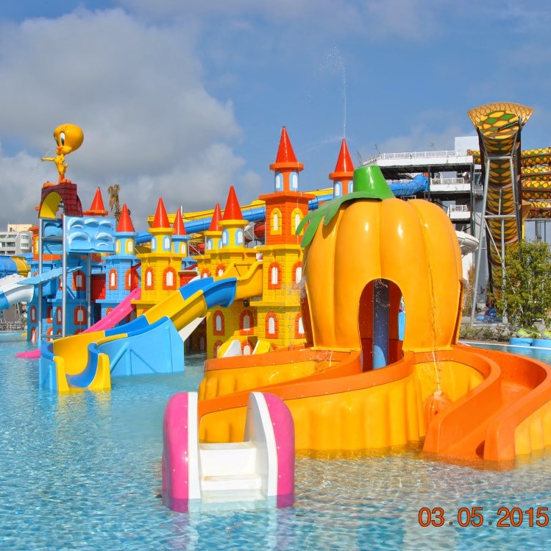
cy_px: 277
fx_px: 774
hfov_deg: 39.2
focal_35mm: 43
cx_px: 286
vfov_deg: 39.2
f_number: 10
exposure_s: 1/400
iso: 100
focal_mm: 22
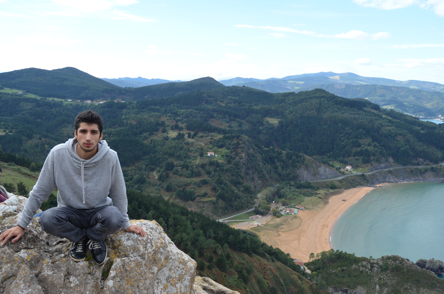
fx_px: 369
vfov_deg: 43.4
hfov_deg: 62.0
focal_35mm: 30
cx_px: 222
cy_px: 147
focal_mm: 20
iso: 400
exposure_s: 1/250
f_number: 10
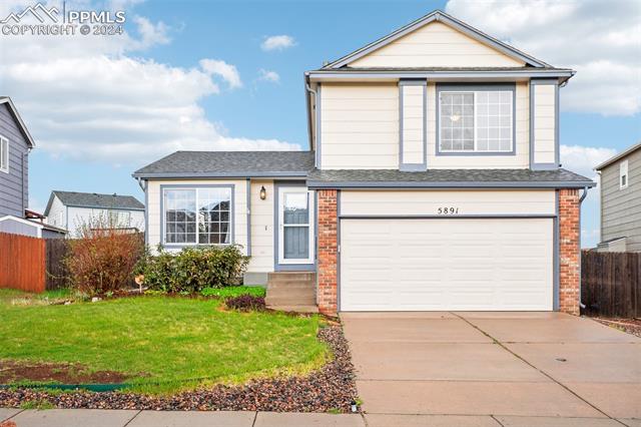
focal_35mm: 30
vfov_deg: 43.6
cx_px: 320
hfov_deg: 62.0
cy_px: 214
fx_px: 534
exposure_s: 1/45
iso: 100
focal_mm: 20
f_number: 8
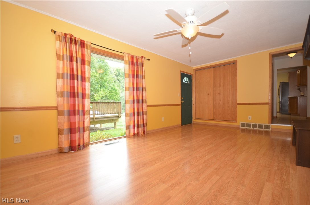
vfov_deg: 77.1
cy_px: 102
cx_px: 155
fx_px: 129
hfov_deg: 100.5
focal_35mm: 15
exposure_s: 1/60
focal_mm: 10
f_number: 5
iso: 200
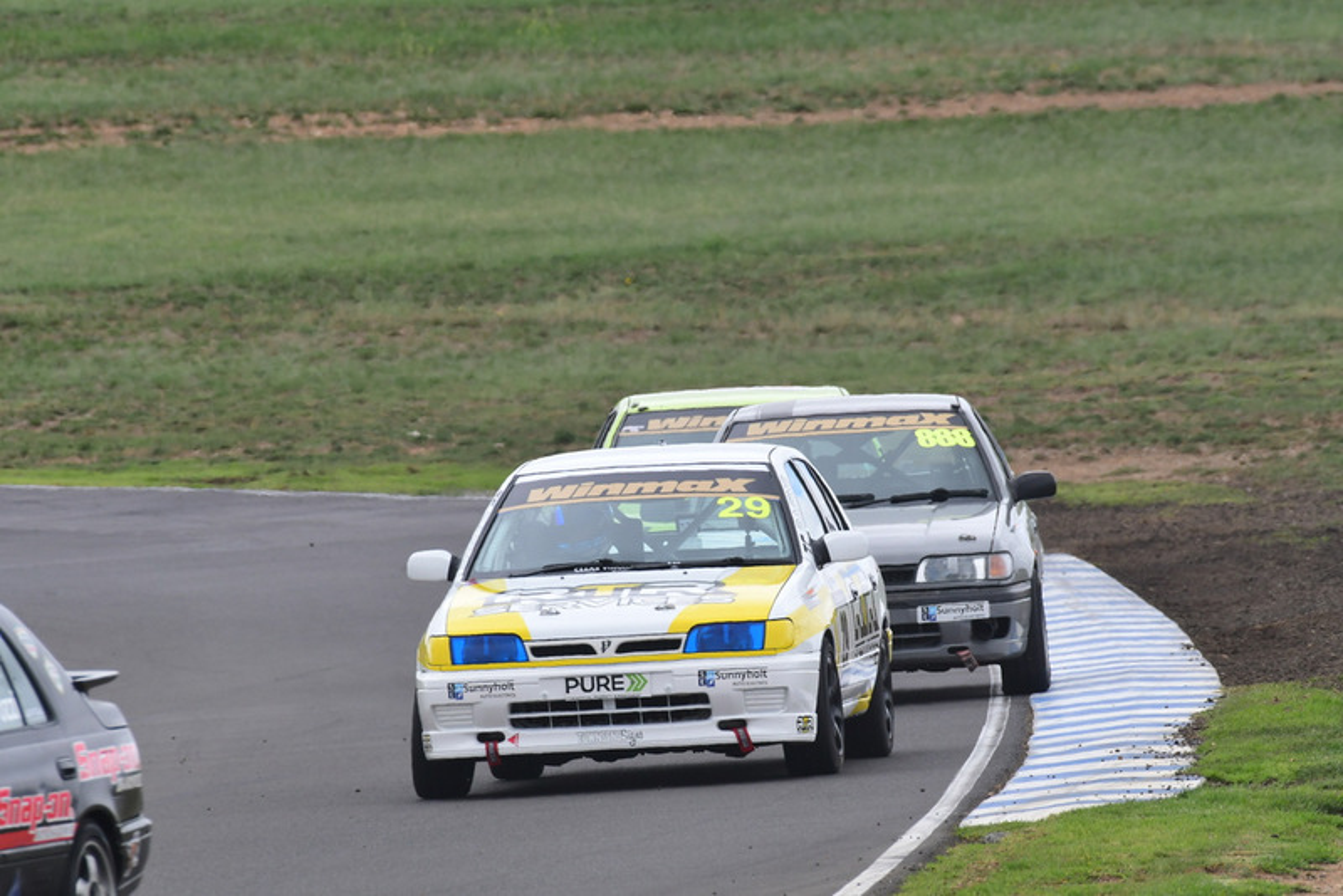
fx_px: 25749
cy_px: 448
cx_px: 672
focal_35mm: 690
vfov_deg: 2.0
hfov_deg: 3.0
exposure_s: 1/640
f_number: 10
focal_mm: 460
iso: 500
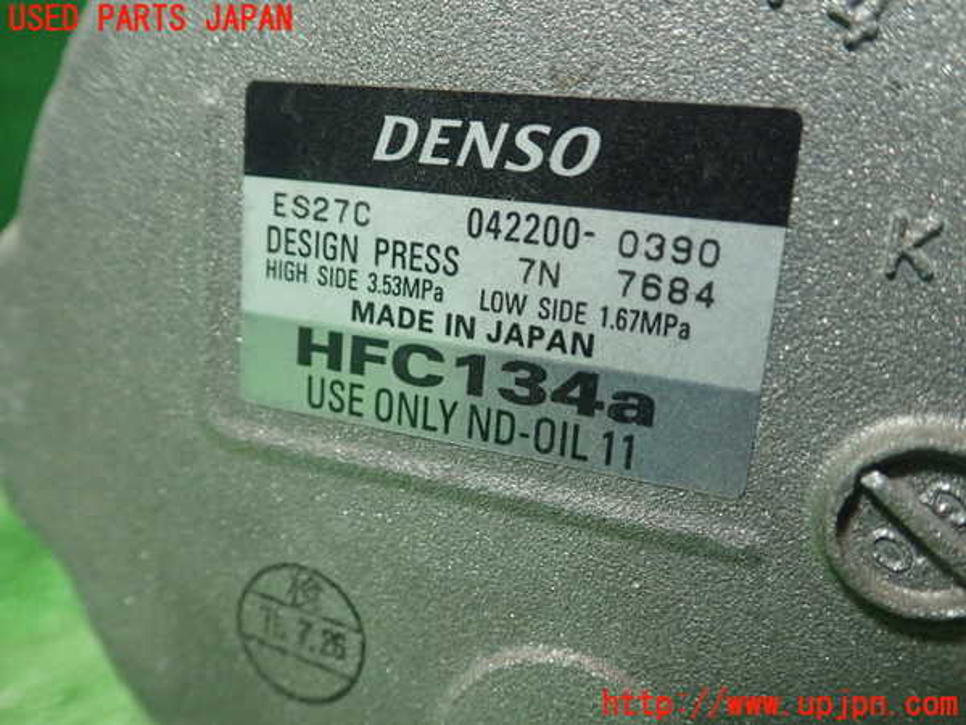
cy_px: 362
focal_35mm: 30
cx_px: 483
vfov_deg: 46.8
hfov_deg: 60.0
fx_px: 837
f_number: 2.3
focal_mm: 5.5
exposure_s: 1/125
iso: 640
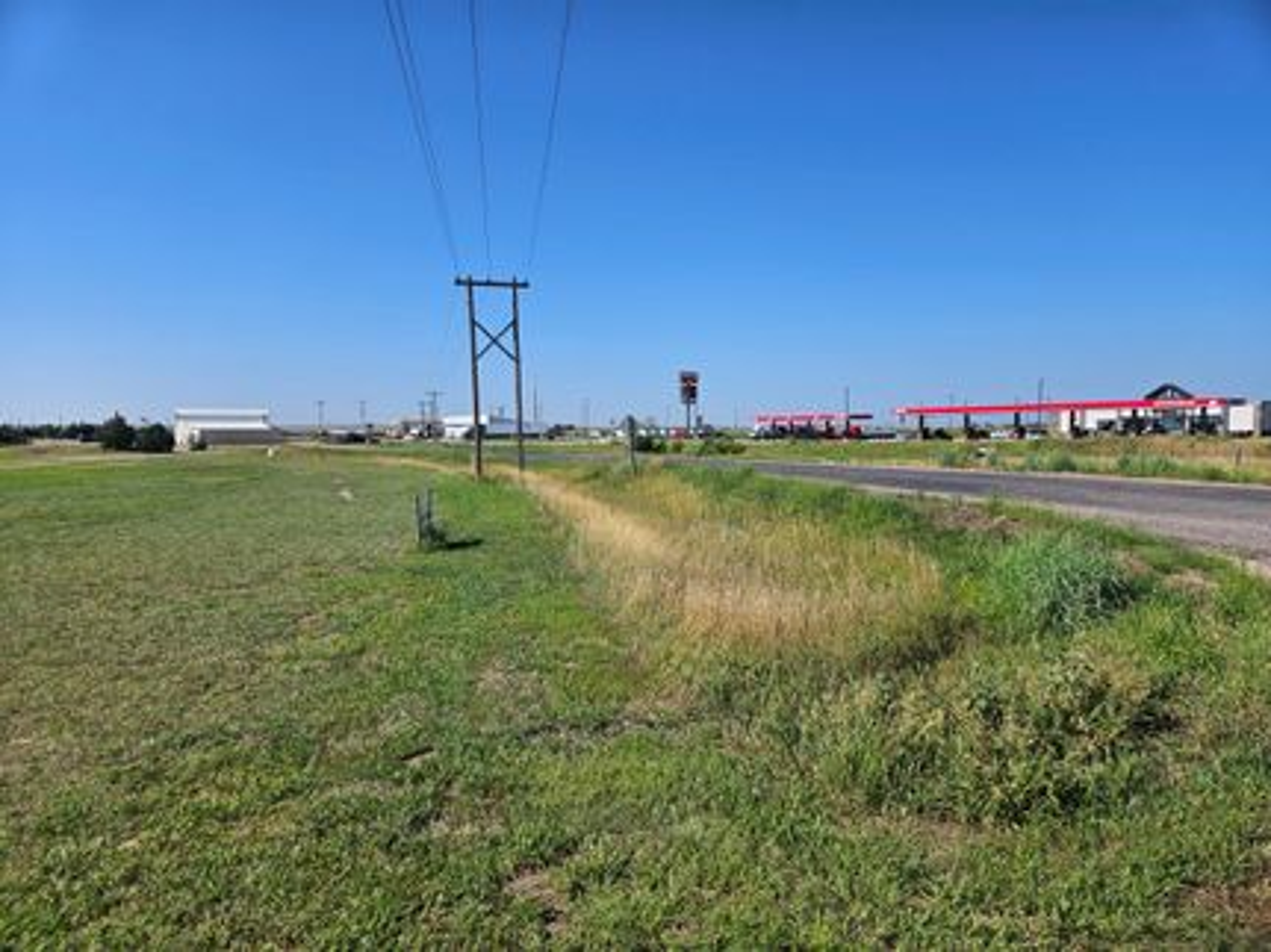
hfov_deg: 73.9
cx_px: 636
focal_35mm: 23
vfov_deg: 58.9
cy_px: 476
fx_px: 844
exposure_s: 1/2969
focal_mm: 5.4
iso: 25
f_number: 1.8
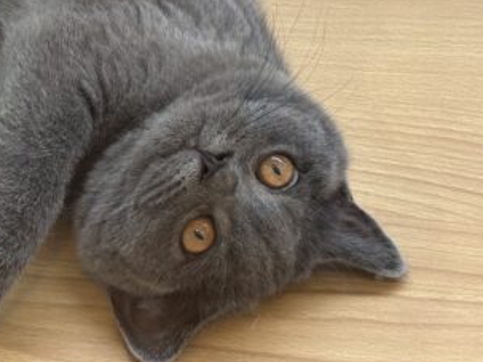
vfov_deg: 13.4
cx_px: 5
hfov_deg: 17.5
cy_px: 67
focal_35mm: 110
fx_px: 1534
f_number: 1.6
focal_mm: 5.96
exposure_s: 1/50
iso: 50
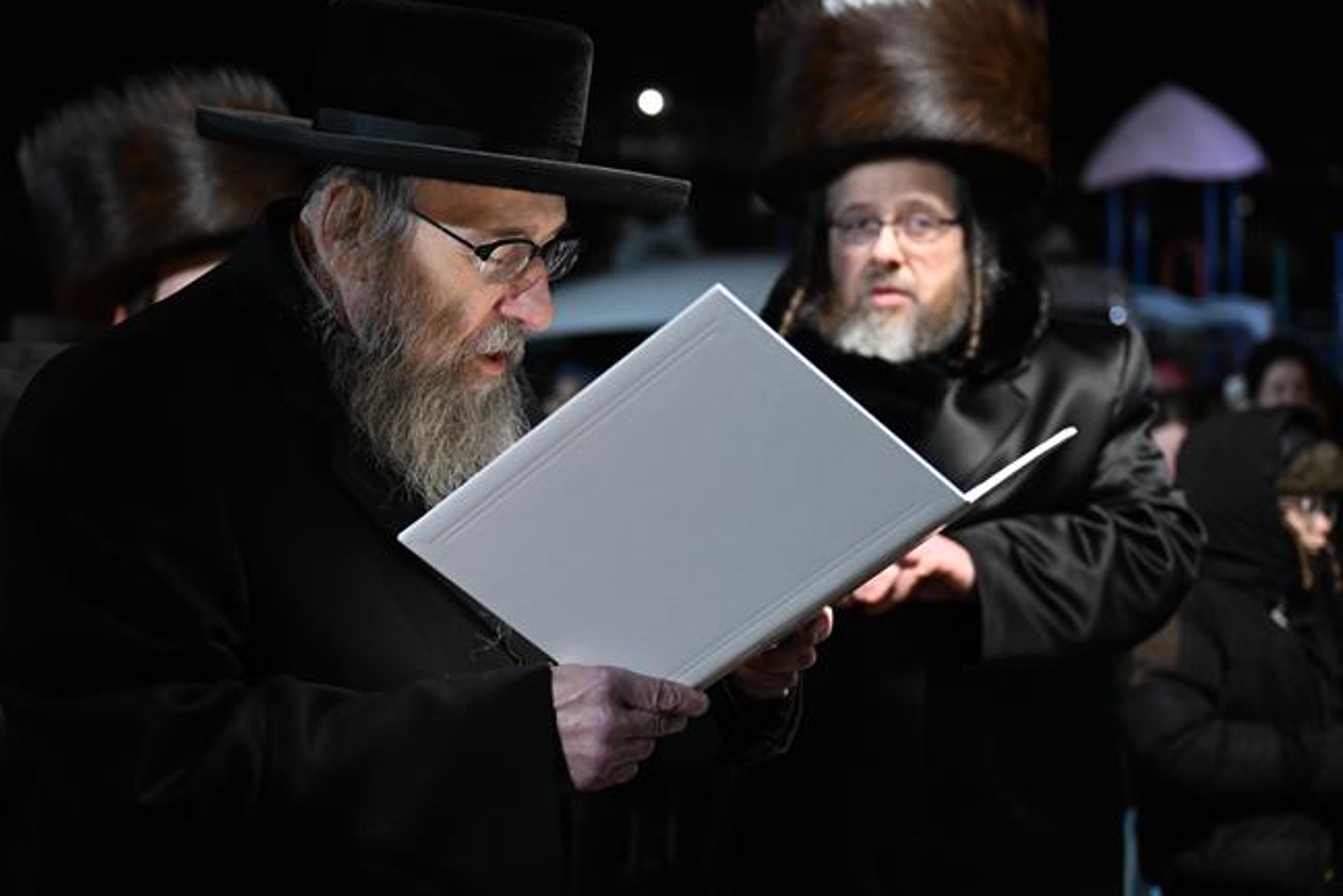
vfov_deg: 19.2
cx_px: 482
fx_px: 2649
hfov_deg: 28.3
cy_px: 450
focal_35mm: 71
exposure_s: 1/125
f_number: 2.8
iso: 2500
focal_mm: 45
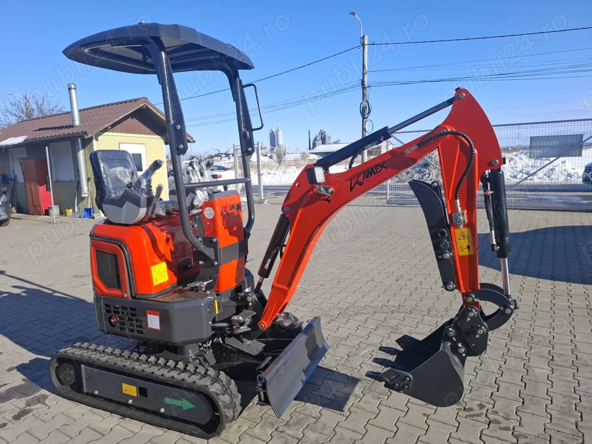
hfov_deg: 73.9
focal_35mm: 23
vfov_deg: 58.9
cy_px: 222
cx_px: 296
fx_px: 393
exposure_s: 1/1681
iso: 50
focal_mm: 5.54
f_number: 1.8
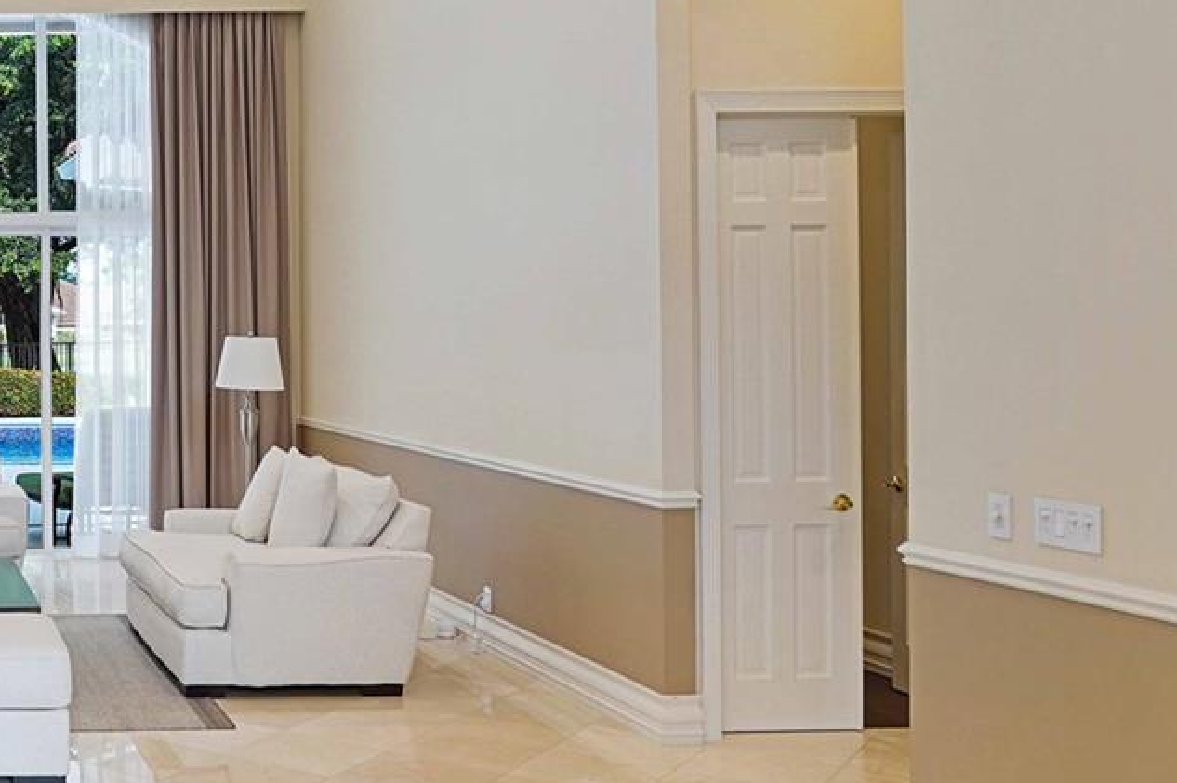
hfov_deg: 37.7
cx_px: -126
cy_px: 289
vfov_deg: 31.0
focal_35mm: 43
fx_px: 1405
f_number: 5
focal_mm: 17
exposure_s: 1/125
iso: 640
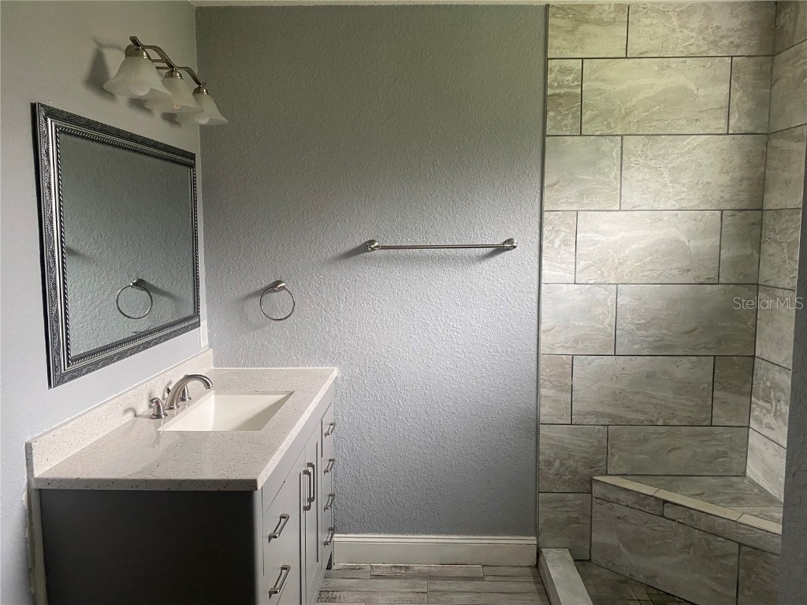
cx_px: 404
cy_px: 302
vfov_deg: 53.1
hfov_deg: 67.3
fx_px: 606
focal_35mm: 26
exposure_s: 1/60
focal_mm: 4.25
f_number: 1.8
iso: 160
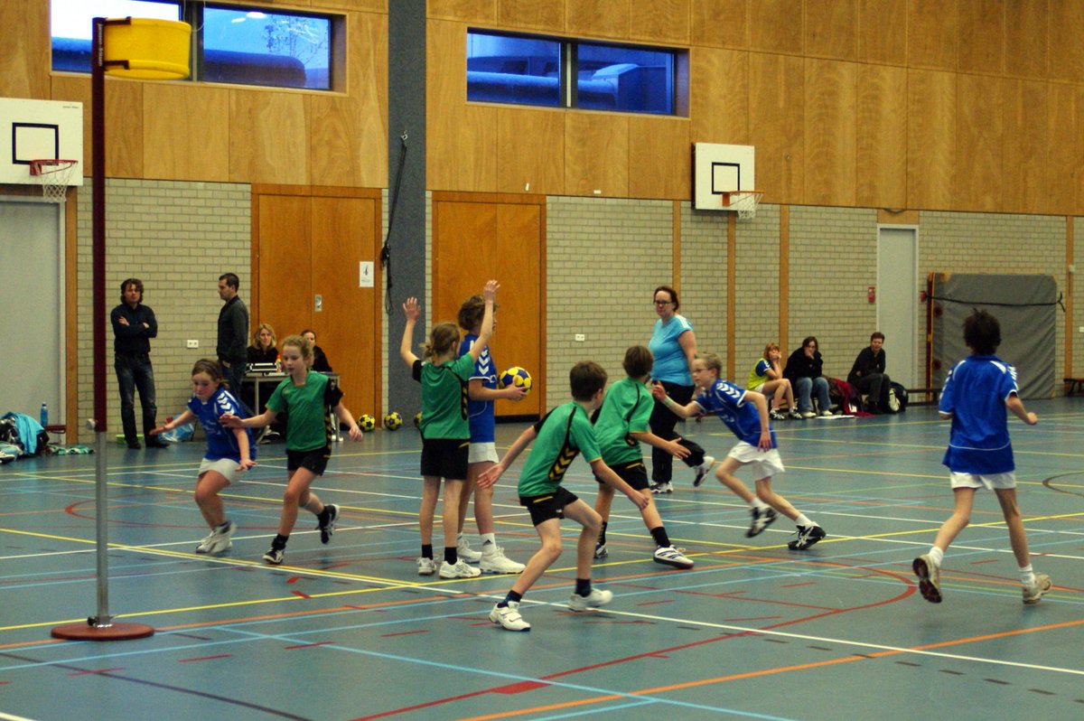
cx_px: 542
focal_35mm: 52
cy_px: 360
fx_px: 1579
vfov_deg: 25.7
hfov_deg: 37.9
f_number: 2.8
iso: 800
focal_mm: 35
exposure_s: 1/160
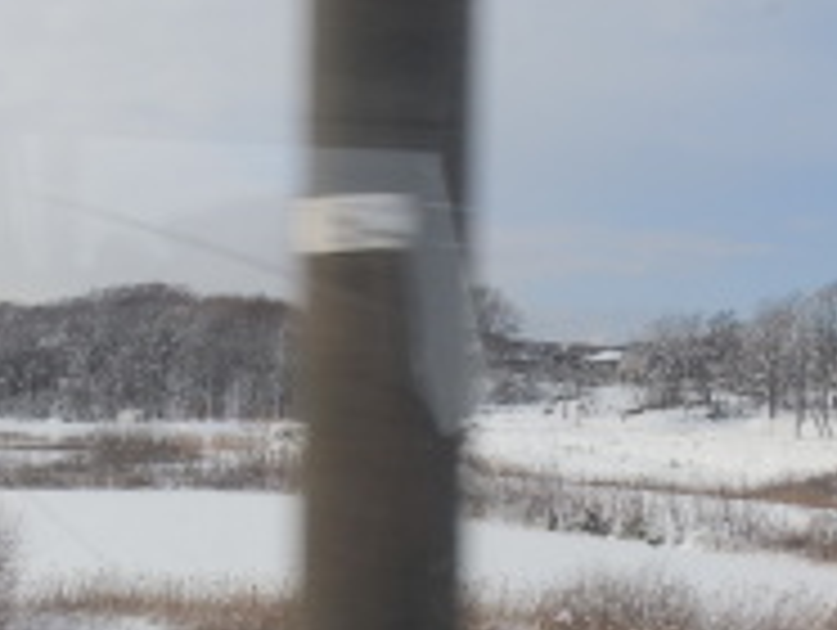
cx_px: 328
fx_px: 1428
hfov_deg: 32.5
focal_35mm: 59
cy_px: 475
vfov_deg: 24.6
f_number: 4.5
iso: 80
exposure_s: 1/400
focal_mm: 4
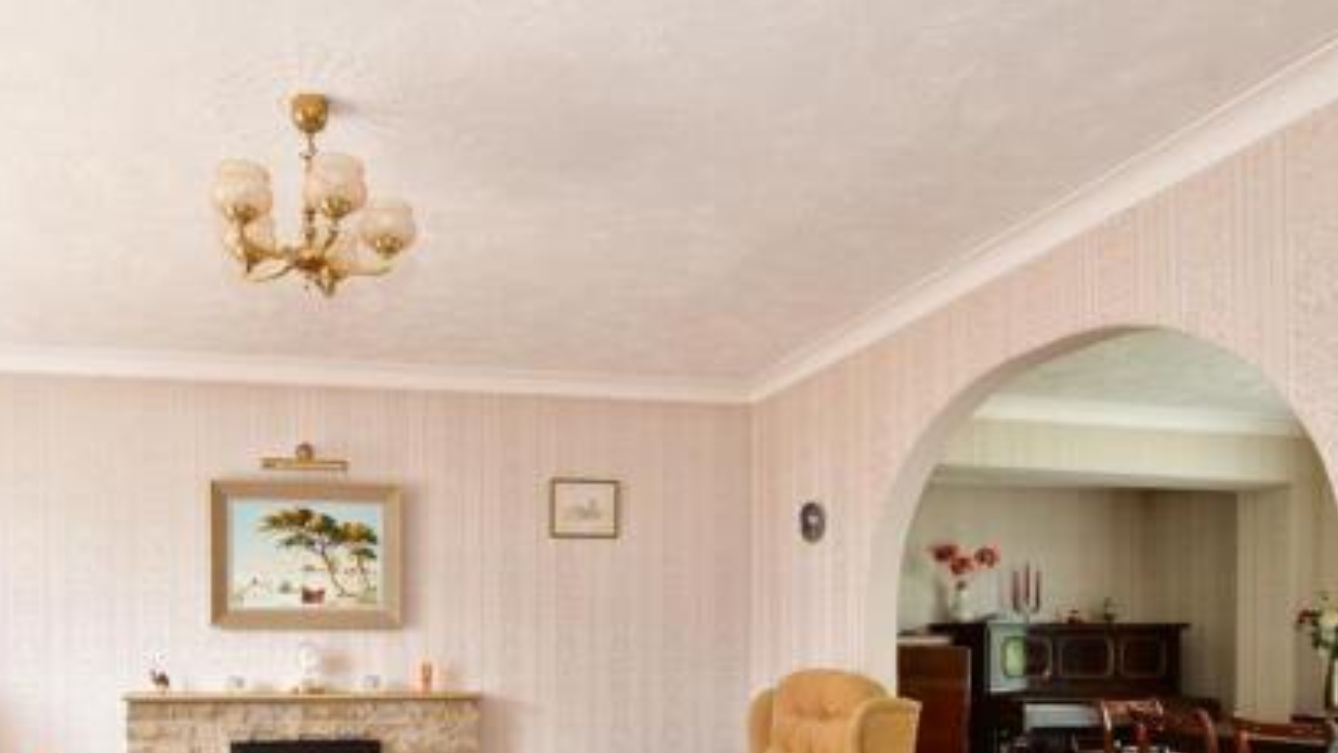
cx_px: 455
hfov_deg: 72.0
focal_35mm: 25
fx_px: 887
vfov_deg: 42.7
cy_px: 657
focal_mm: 10
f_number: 8
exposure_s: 1/5
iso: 200
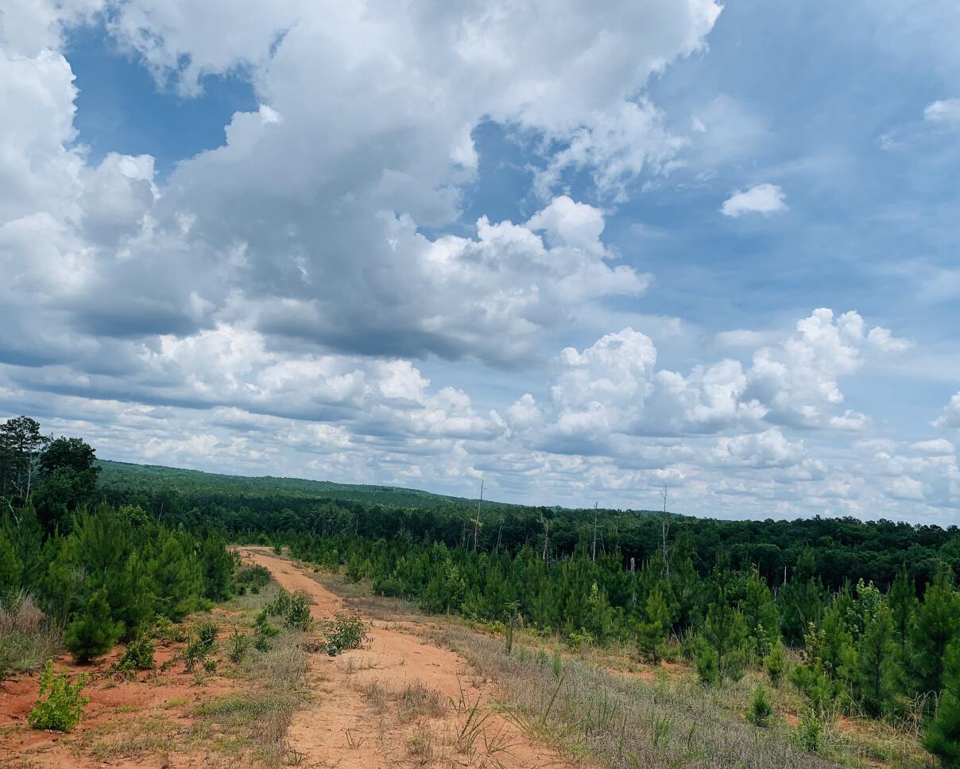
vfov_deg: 51.5
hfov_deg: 62.1
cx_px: 447
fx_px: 796
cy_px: 393
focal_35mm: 28
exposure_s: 1/4673
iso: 25
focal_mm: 4.25
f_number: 1.8
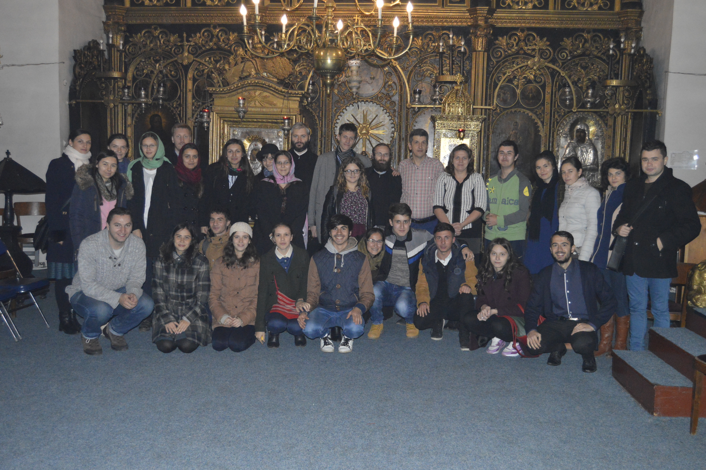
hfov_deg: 53.2
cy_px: 235
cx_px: 353
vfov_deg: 36.8
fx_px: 705
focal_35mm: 36
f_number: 3.8
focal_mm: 24
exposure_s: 1/60
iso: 3200
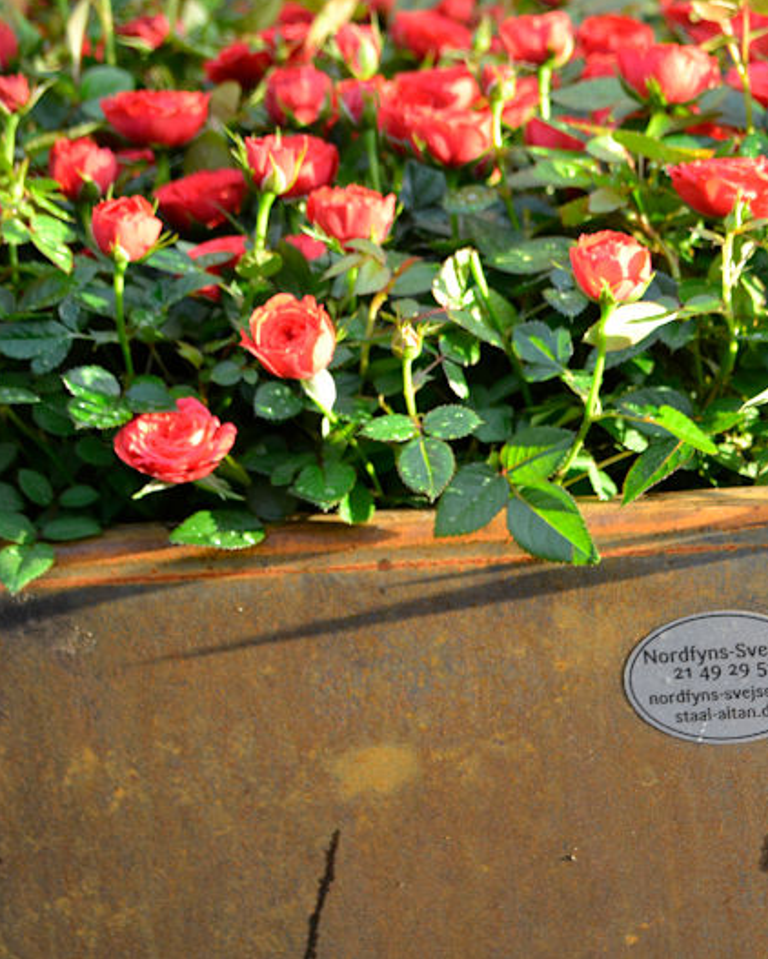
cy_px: 476
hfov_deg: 20.1
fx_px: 2121
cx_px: 693
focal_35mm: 75
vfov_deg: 25.5
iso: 400
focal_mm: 35
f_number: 5
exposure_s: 1/50
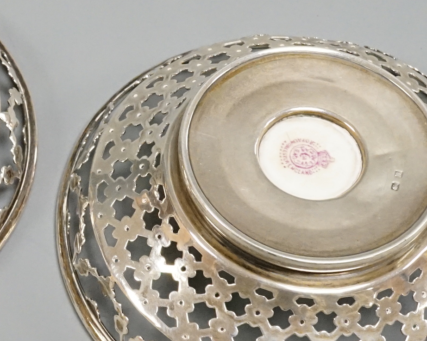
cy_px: 192
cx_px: 41
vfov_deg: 15.0
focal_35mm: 103
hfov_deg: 18.3
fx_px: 1302
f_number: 22
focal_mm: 30
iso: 5000
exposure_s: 1/60
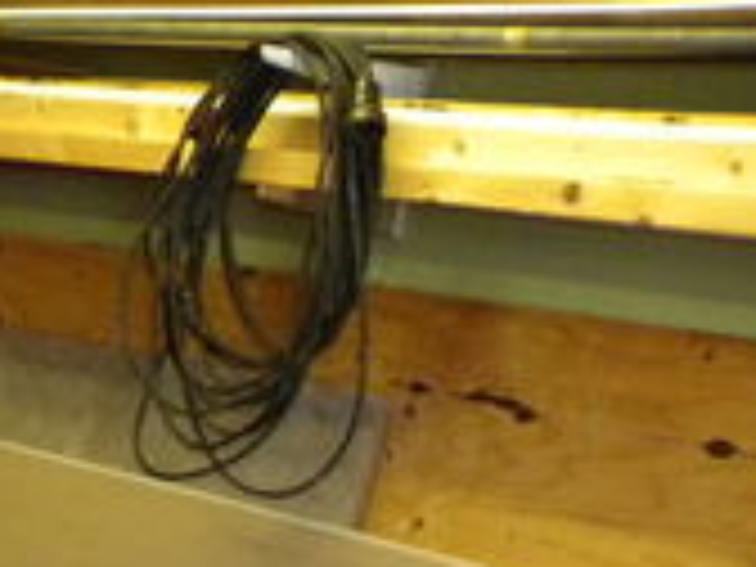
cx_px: -549
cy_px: 1048
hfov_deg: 16.9
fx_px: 2162
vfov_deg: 13.3
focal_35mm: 99
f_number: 2.8
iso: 400
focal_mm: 4.6
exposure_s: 1/30
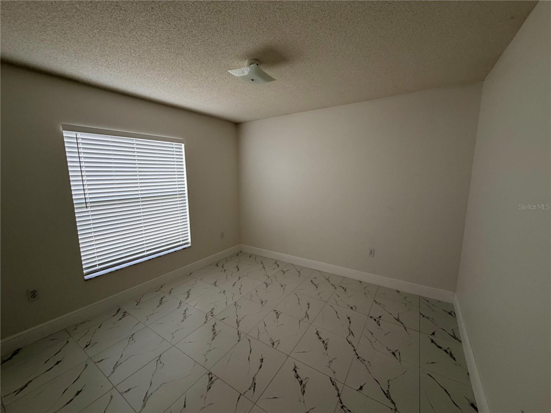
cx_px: 276
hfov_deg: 102.1
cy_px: 206
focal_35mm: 14
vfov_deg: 85.7
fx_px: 223
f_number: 2.2
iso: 160
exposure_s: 1/120
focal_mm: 2.22
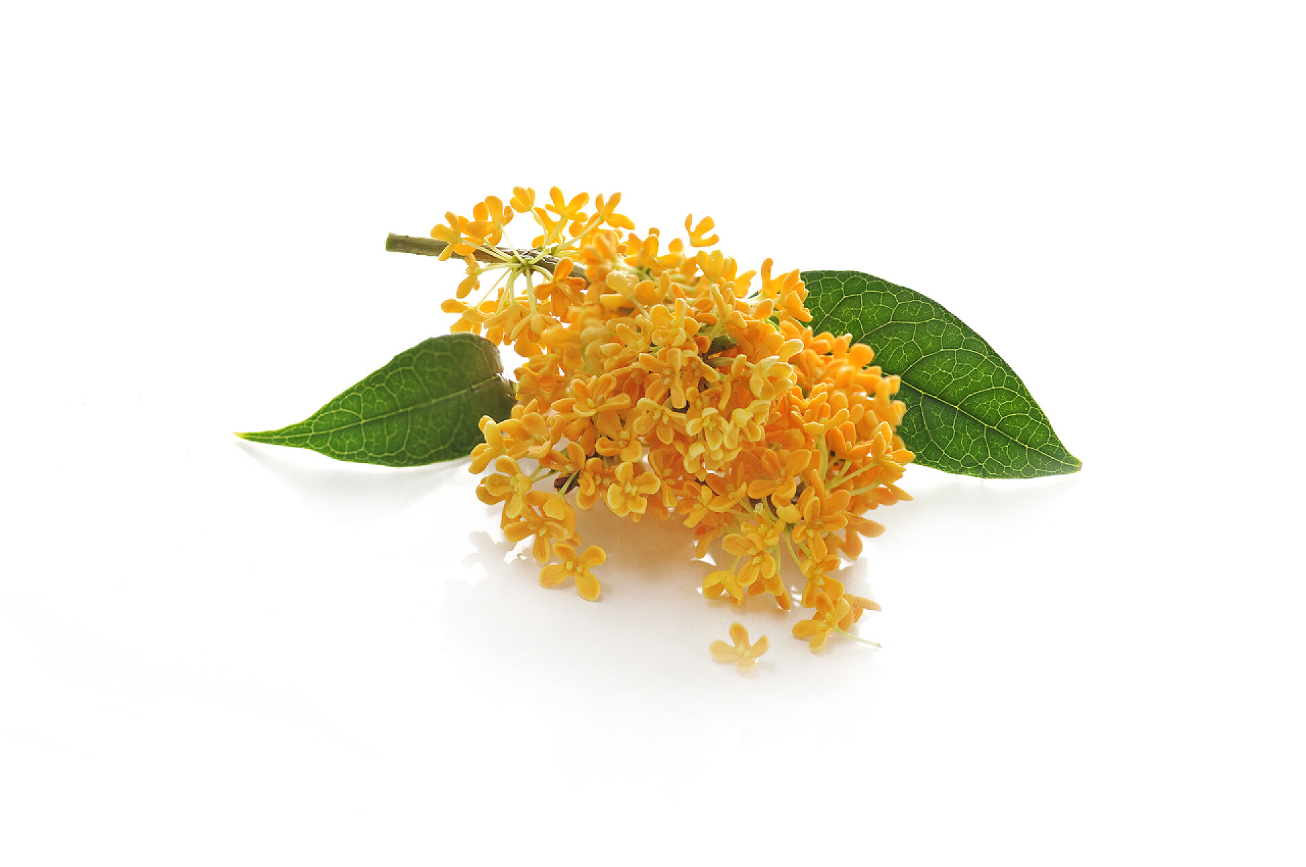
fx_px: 4891
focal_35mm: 135
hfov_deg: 15.2
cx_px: 653
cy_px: 434
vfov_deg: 10.1
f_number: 8
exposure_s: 1/80
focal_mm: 90
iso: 200
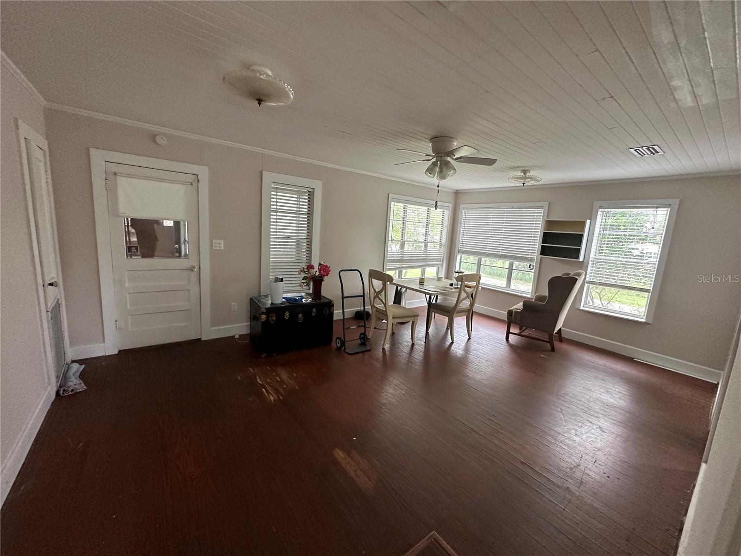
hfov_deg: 102.1
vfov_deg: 85.7
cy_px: 278
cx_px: 370
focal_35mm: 14
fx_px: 300
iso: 320
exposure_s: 1/98
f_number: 2.2
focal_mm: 2.22
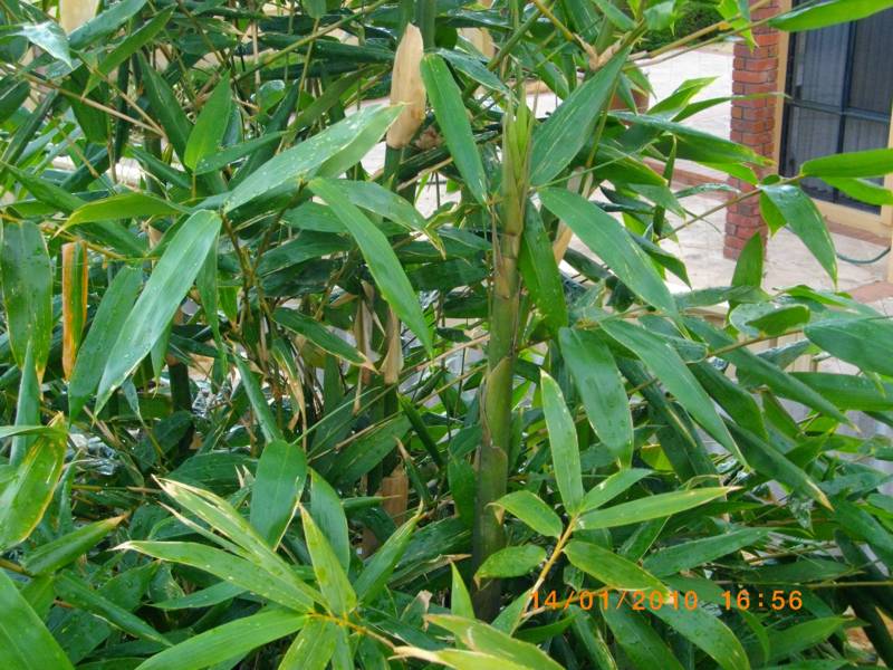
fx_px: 1290
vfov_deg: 29.1
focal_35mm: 50
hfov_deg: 38.2
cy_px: 335
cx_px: 446
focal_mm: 8.8
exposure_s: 1/60
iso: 302
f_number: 3.6
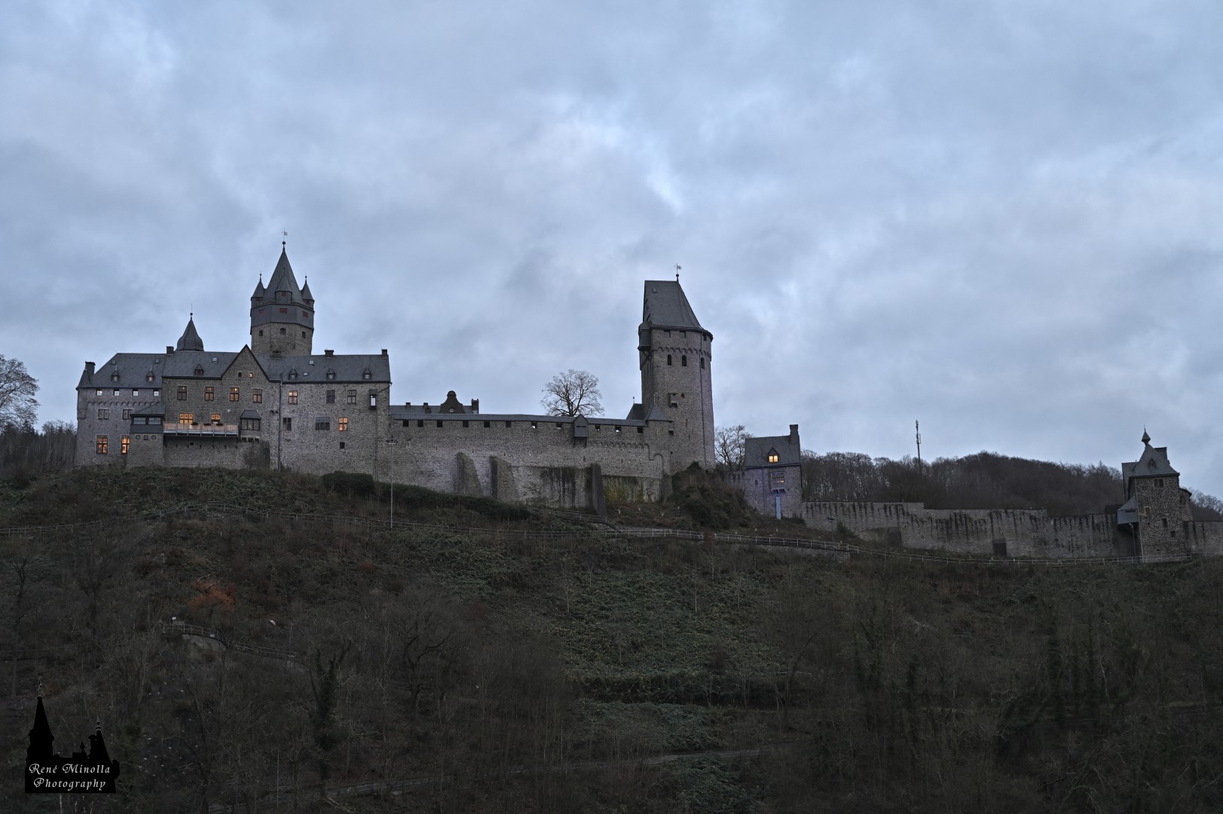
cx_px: 612
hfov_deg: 40.4
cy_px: 407
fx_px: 1664
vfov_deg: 27.5
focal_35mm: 49
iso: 200
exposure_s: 1/5
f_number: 4
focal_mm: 49
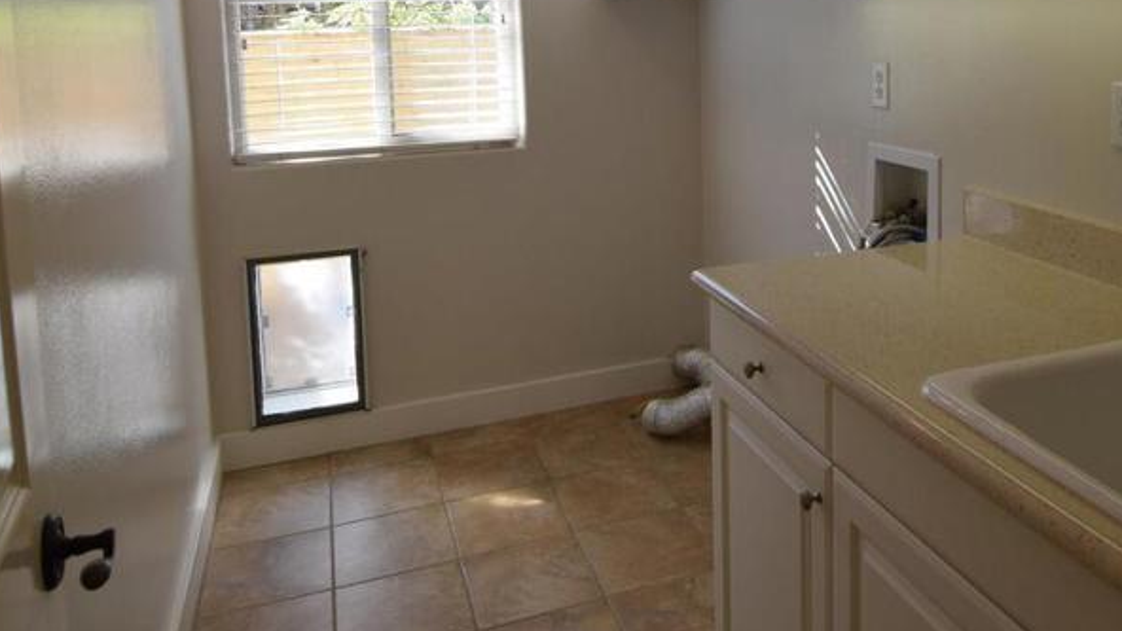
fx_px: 890
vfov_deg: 37.3
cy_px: 102
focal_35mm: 30
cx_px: 701
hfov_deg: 63.6
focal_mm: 11
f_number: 5.6
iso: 400
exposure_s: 1/125
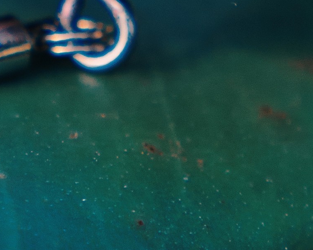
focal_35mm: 417
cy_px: -406
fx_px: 3863
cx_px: 2
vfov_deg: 3.6
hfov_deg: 4.6
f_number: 3.5
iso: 200
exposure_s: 1/200
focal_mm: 35
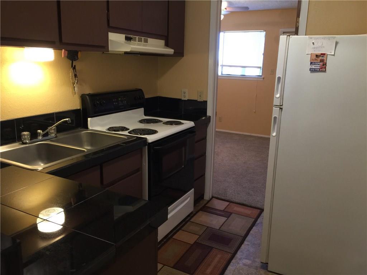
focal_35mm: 29
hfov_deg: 61.7
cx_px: 184
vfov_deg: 48.2
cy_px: 138
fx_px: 307
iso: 64
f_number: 2.2
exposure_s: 1/15
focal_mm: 4.15
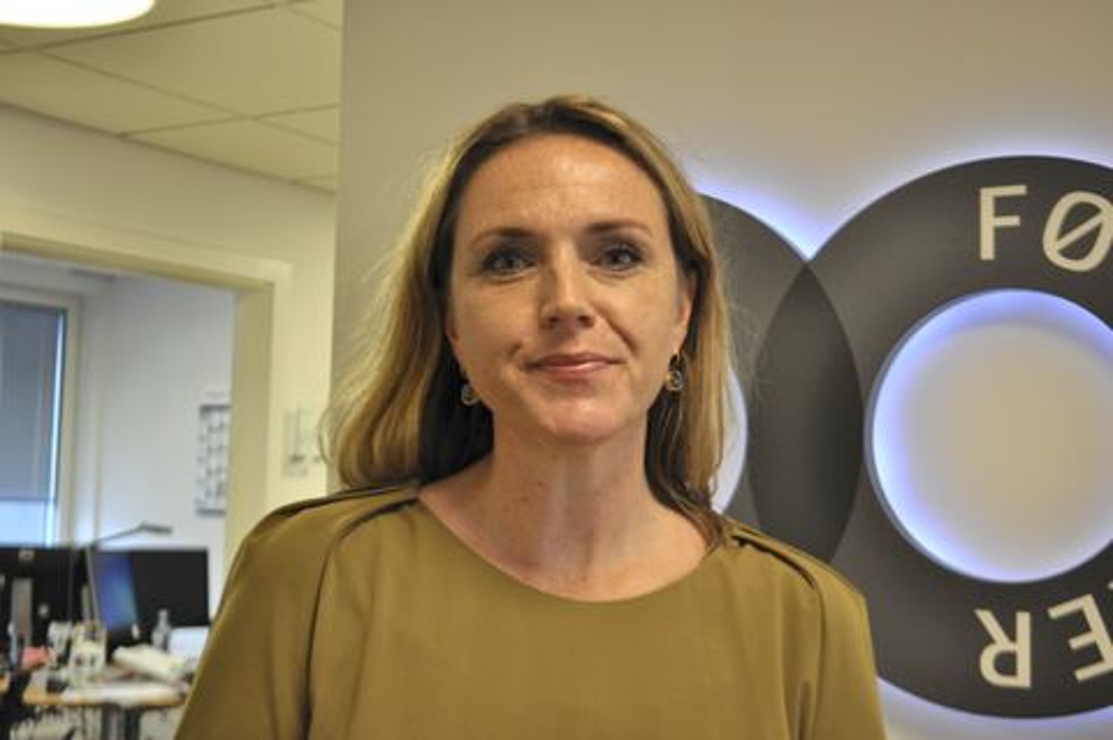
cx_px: 556
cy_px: 370
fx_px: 1668
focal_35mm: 54
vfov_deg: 25.0
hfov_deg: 36.9
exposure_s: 1/45
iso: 800
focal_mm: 36
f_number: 5
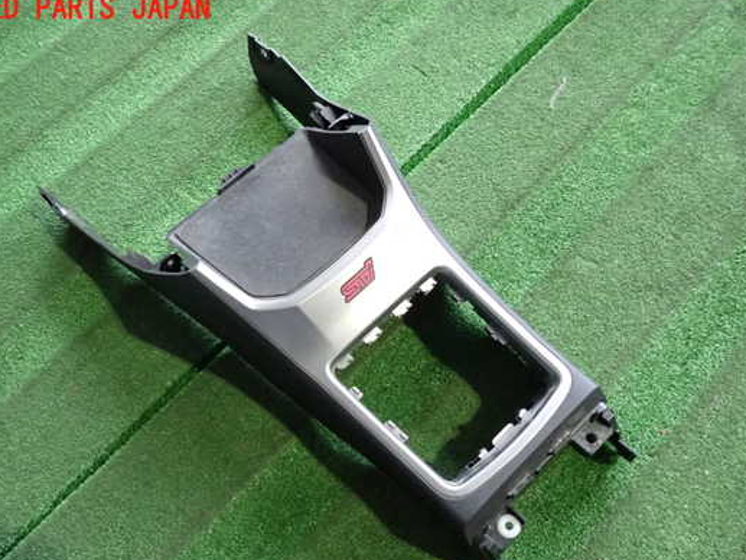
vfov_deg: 48.1
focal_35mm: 29
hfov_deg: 61.6
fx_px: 625
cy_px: 316
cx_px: 381
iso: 1250
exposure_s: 1/100
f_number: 2
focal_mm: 4.5
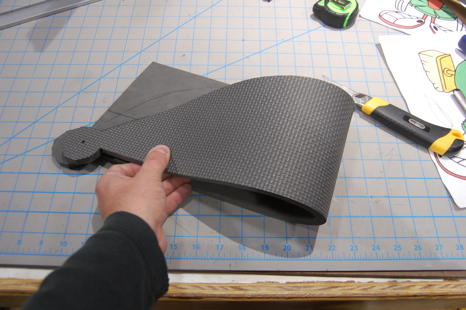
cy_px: 155
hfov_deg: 64.6
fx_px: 369
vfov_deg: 45.6
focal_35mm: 28
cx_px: 233
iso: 400
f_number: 3.5
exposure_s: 1/50
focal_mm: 19
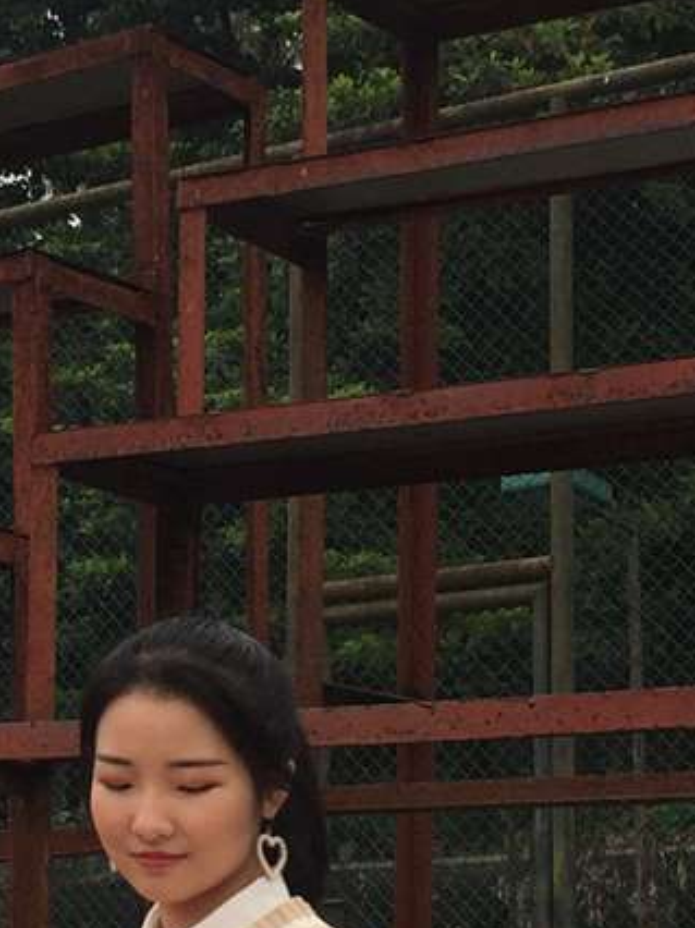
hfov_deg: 12.4
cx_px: 35
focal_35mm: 118
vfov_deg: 16.6
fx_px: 3162
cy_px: 718
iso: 32
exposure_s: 1/1522
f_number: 2.2
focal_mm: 4.15
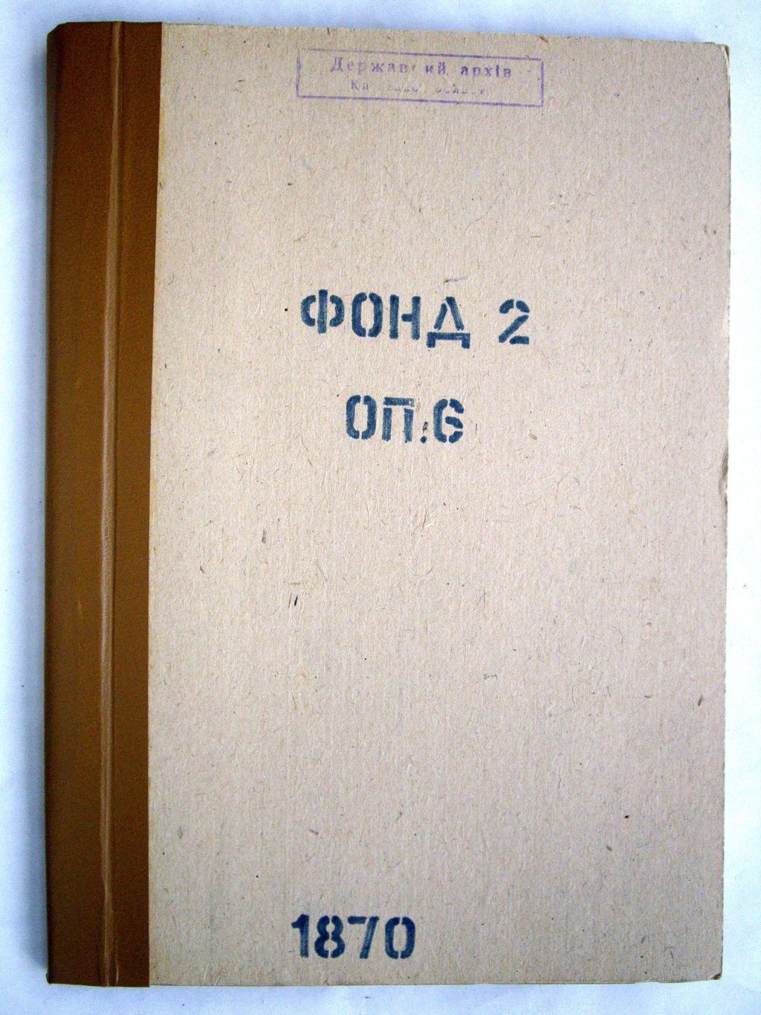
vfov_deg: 41.2
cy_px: 508
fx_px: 1348
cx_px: 380
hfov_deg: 31.5
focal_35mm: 46
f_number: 3.1
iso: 400
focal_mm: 9.6
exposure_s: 1/250
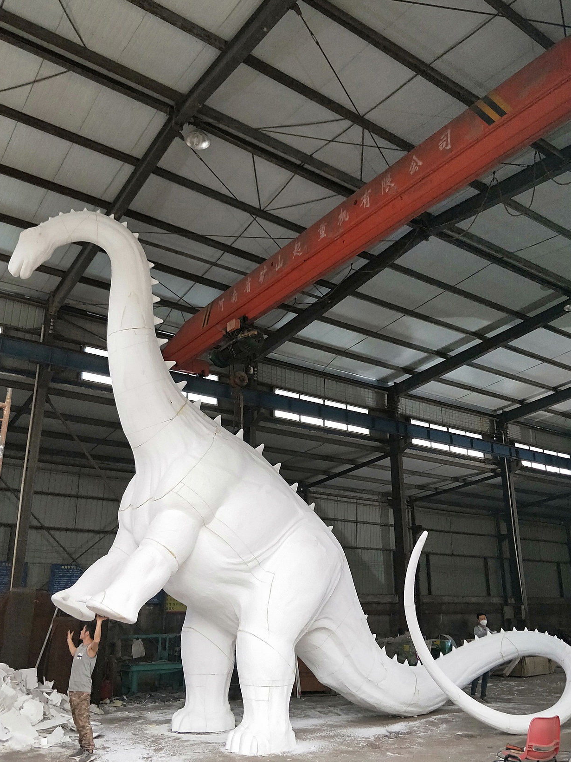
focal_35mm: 26
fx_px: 572
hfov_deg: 53.1
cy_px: 380
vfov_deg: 67.3
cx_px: 291
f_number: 1.7
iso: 230
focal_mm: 4.27
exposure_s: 1/50
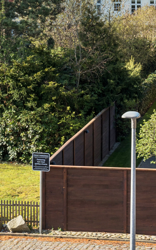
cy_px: -64
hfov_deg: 9.4
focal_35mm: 139
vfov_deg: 14.5
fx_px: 945
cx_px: 92
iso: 400
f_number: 10
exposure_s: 1/250
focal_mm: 53
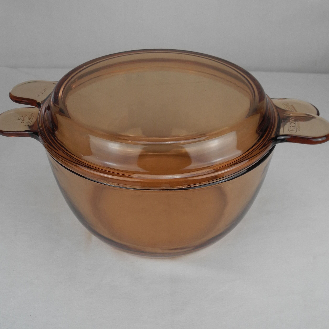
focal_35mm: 36
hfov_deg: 46.0
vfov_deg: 45.8
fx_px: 387
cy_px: 134
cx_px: 163
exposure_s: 1/138
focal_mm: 6
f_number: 2.8
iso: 100
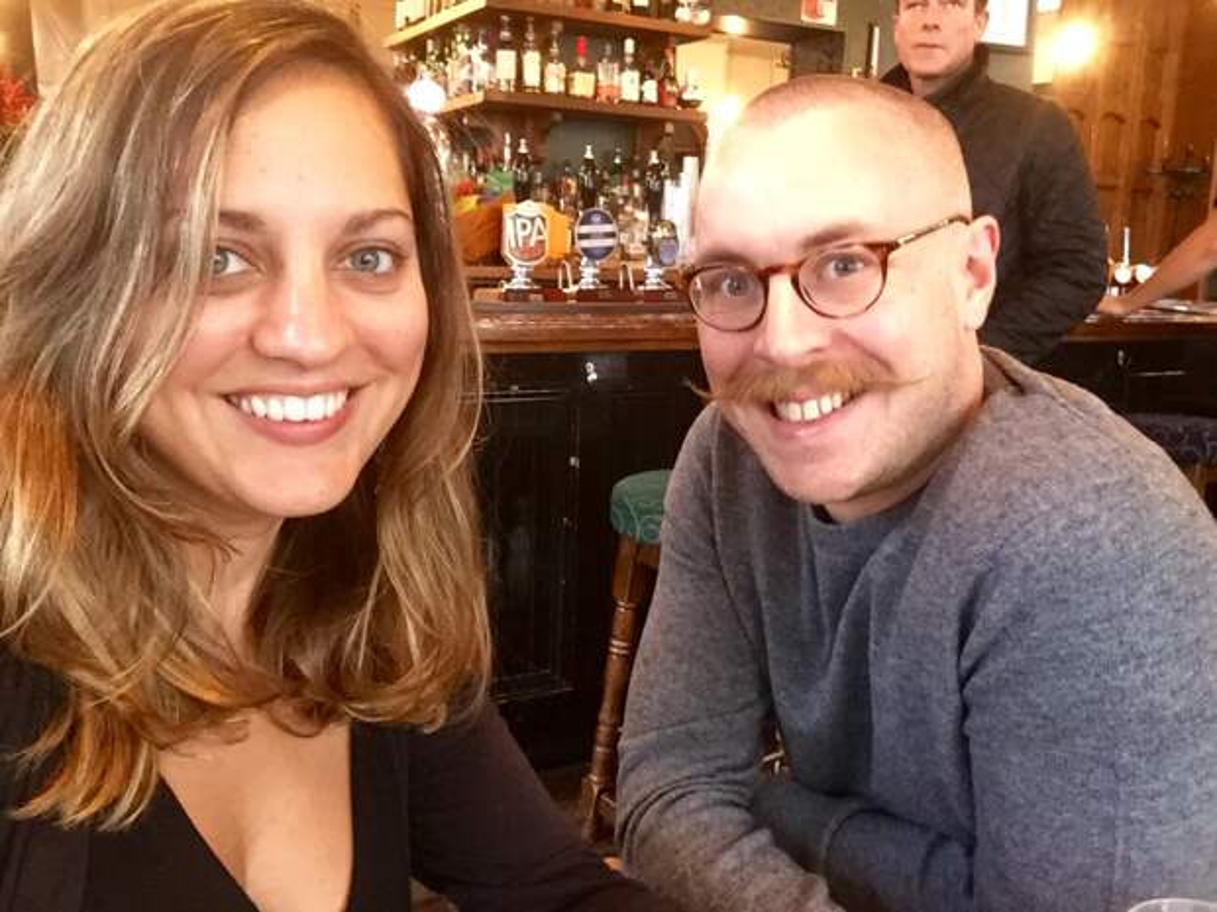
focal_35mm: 31
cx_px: 608
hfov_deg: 58.4
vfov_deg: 45.4
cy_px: 456
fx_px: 1090
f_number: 2.2
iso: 320
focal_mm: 2.65
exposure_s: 1/15
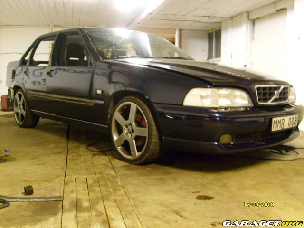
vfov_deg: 40.7
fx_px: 307
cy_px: 114
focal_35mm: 35
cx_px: 152
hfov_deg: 52.6
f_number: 2.8
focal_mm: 5.8
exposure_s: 1/4
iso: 200
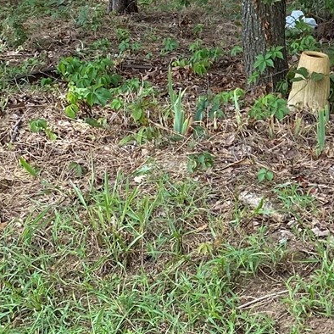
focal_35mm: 112
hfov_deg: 14.2
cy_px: 156
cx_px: 547
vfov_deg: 15.6
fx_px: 1223
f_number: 1.8
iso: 32
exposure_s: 1/626
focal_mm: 4.25
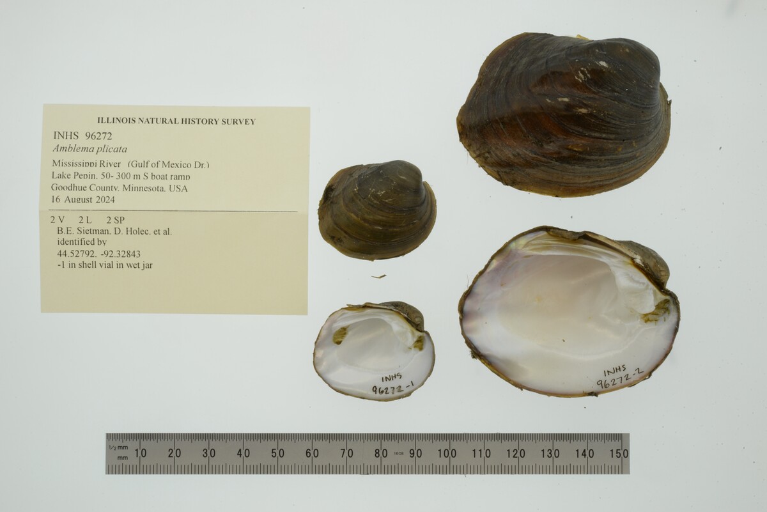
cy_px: 256
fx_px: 1279
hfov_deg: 33.4
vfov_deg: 22.6
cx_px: 384
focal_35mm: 60
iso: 100
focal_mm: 60
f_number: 32
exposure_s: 1/10
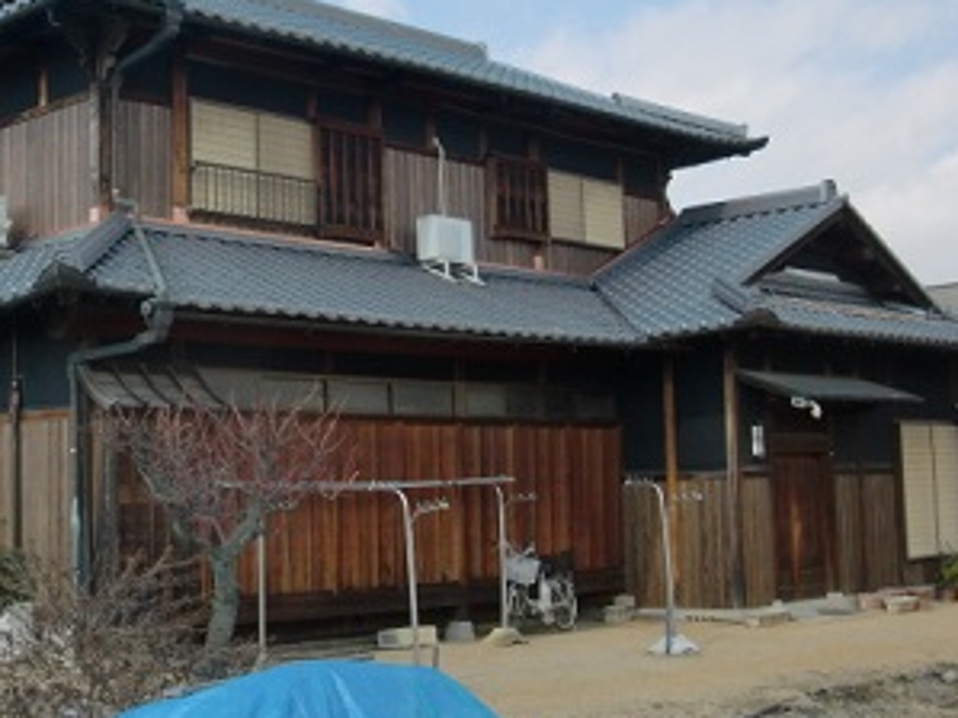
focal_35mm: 57
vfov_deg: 25.5
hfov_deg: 33.4
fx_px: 1577
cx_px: 304
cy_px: 224
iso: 64
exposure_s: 1/500
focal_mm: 6.66
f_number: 3.9
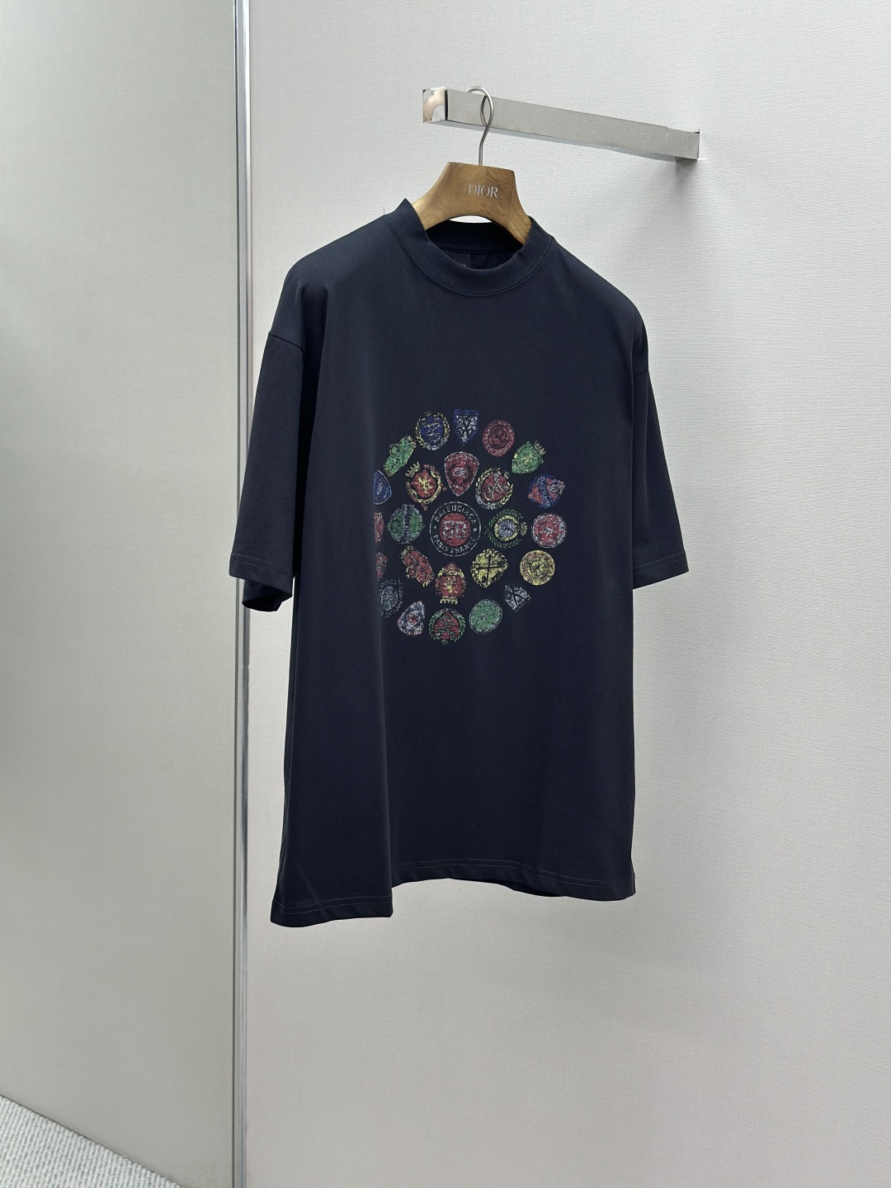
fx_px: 1647
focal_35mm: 48
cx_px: 446
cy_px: 594
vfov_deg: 39.7
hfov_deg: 30.3
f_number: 1.78
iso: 80
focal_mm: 6.86
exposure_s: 1/196
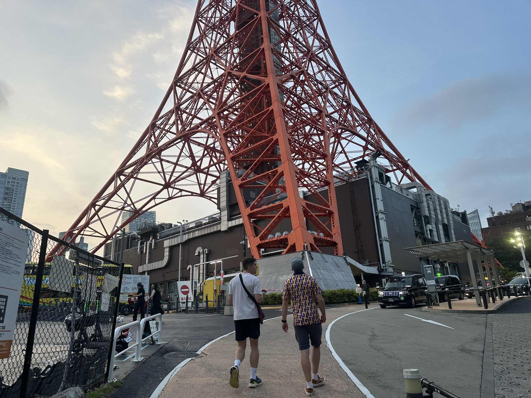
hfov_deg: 71.6
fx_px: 368
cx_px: 266
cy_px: 199
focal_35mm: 24
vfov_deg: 56.8
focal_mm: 6.86
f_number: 1.78
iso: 64
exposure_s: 1/121
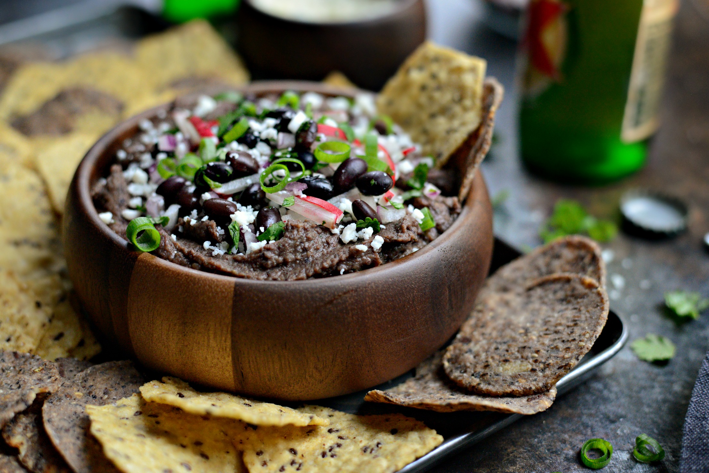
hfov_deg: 39.6
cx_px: 354
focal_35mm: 50
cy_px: 236
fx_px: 985
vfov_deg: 27.0
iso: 3200
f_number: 3.2
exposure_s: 1/640
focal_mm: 50
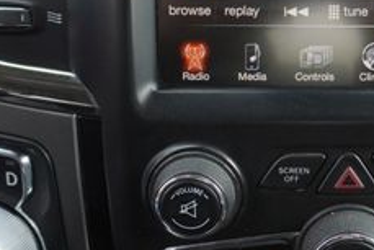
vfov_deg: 20.1
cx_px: 320
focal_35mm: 67
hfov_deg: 29.1
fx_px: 696
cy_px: 39
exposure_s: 1/800
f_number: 4
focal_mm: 16
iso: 800
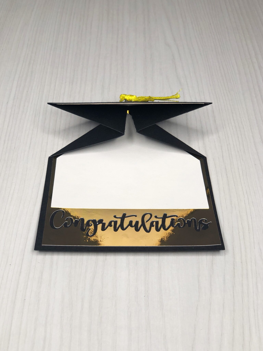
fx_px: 527
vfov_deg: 36.8
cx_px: 132
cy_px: 176
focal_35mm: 52
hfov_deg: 28.0
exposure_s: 1/120
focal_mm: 6
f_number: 2.4
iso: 25
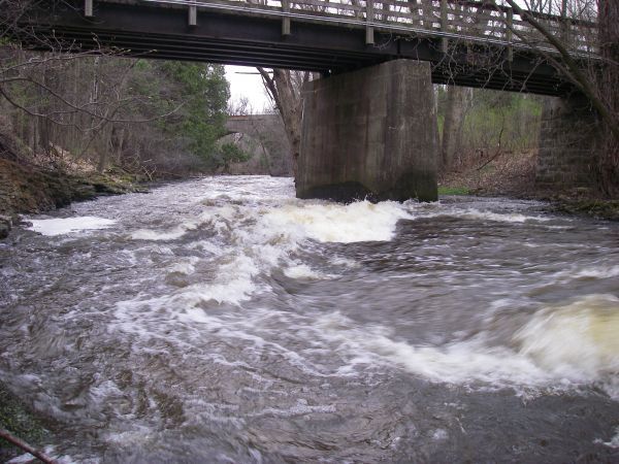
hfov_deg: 49.0
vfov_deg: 37.7
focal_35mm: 38
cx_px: 310
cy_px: 232
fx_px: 680
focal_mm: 6.3
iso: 64
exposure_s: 1/50
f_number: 3.3
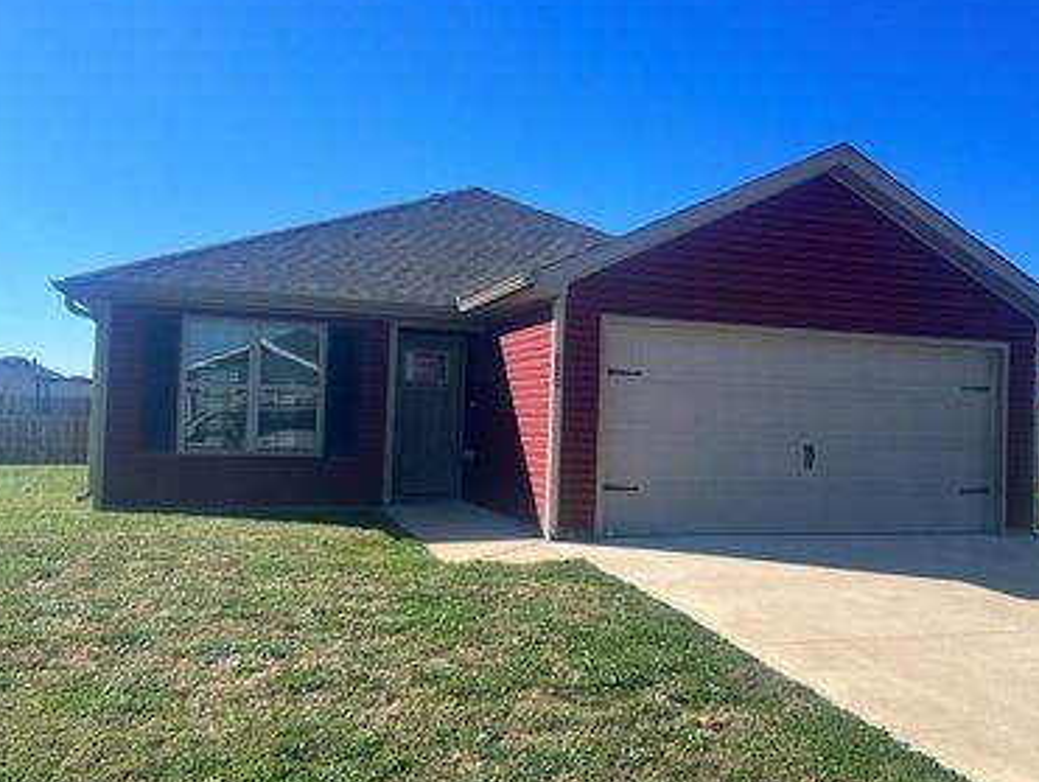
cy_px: 397
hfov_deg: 52.0
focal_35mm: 35
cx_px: 655
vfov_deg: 40.8
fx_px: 1052
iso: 50
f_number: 1.5
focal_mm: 5.7
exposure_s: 1/3704
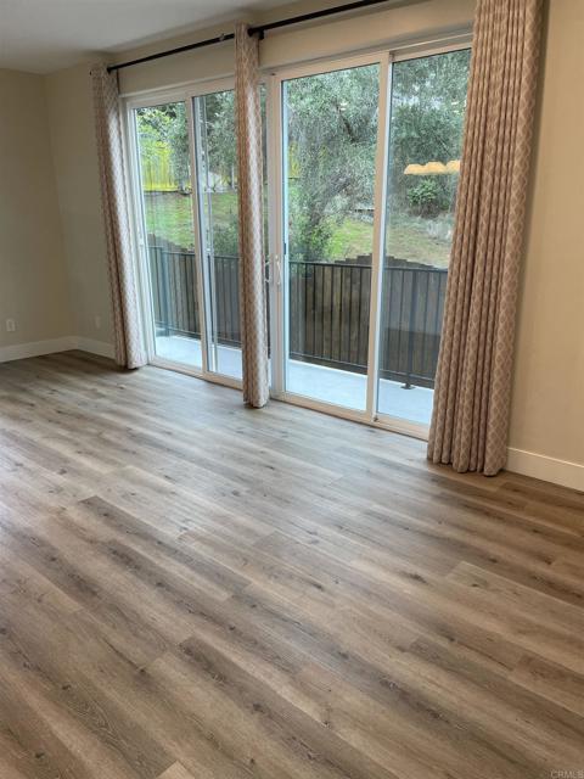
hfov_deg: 53.1
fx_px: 585
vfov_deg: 67.3
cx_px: 292
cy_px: 390
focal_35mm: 26
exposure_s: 1/120
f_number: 1.6
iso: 100
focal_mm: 4.2
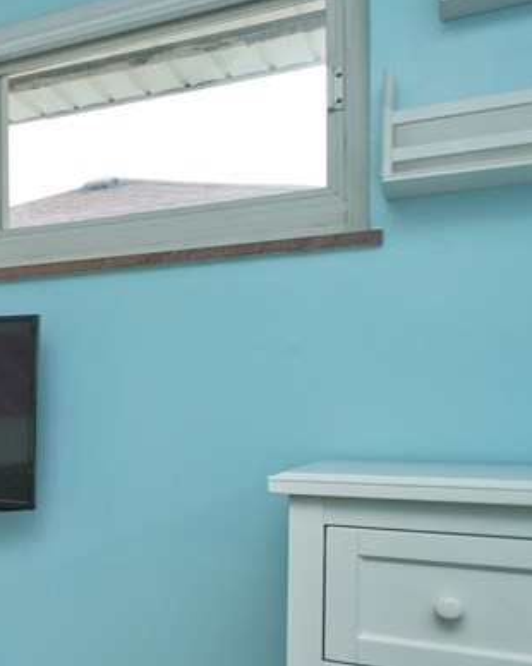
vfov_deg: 42.3
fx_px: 853
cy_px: 421
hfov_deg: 23.2
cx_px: -367
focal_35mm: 43
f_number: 4.5
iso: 100
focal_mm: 11
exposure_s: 1/60
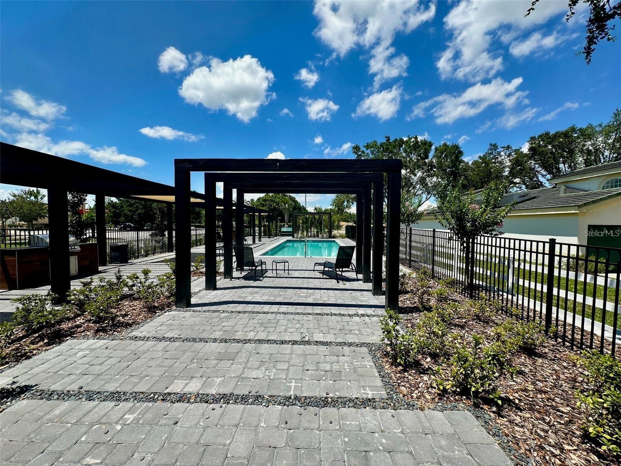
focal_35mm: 14
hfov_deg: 102.1
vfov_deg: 85.7
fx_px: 251
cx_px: 310
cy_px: 233
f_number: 2.2
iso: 40
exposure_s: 1/1667
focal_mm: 2.22
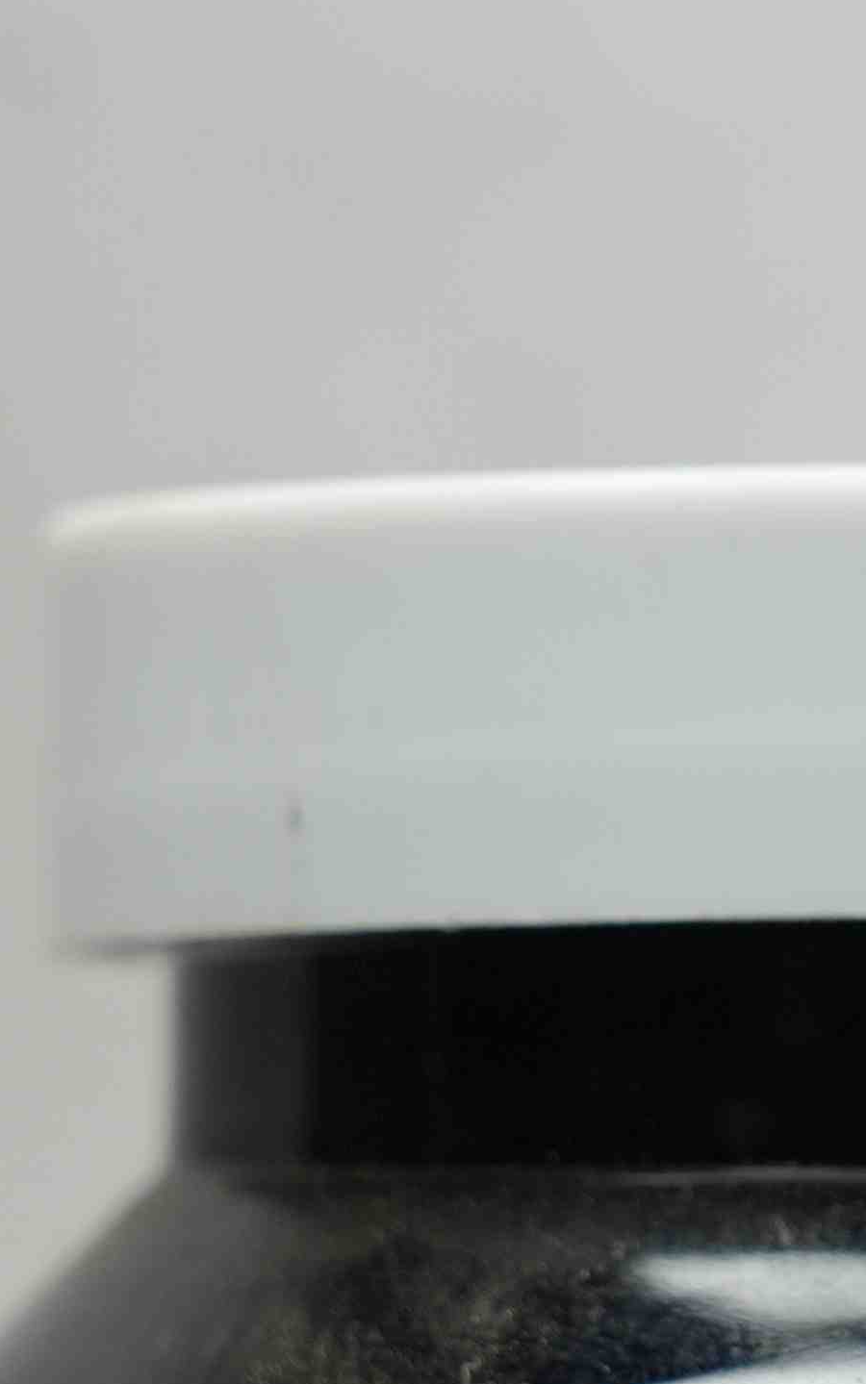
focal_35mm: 521
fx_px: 19664
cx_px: 876
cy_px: 1060
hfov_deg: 2.5
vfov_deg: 4.0
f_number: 5.6
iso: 200
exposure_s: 1/60
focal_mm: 105
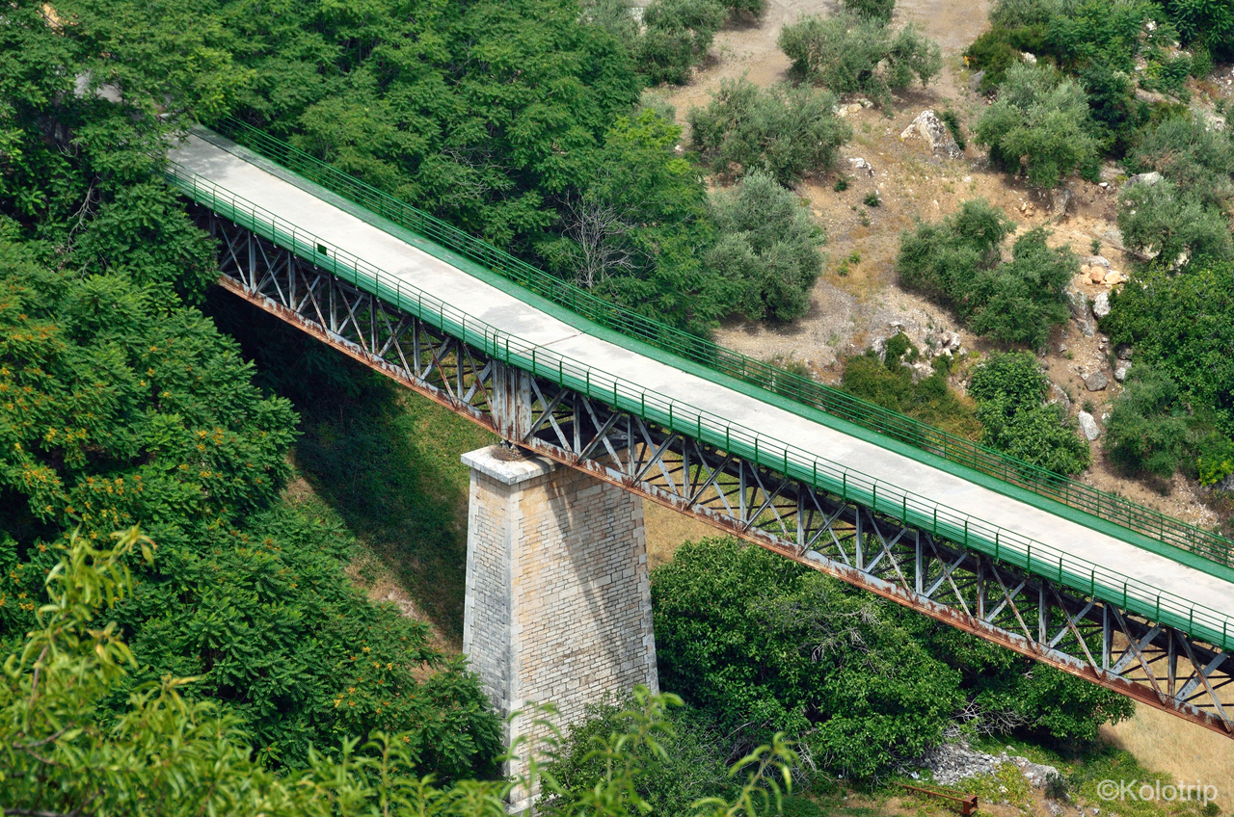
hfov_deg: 13.1
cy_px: 408
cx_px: 617
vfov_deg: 8.7
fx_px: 5388
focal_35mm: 158
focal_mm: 105
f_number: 10
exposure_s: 1/640
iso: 400
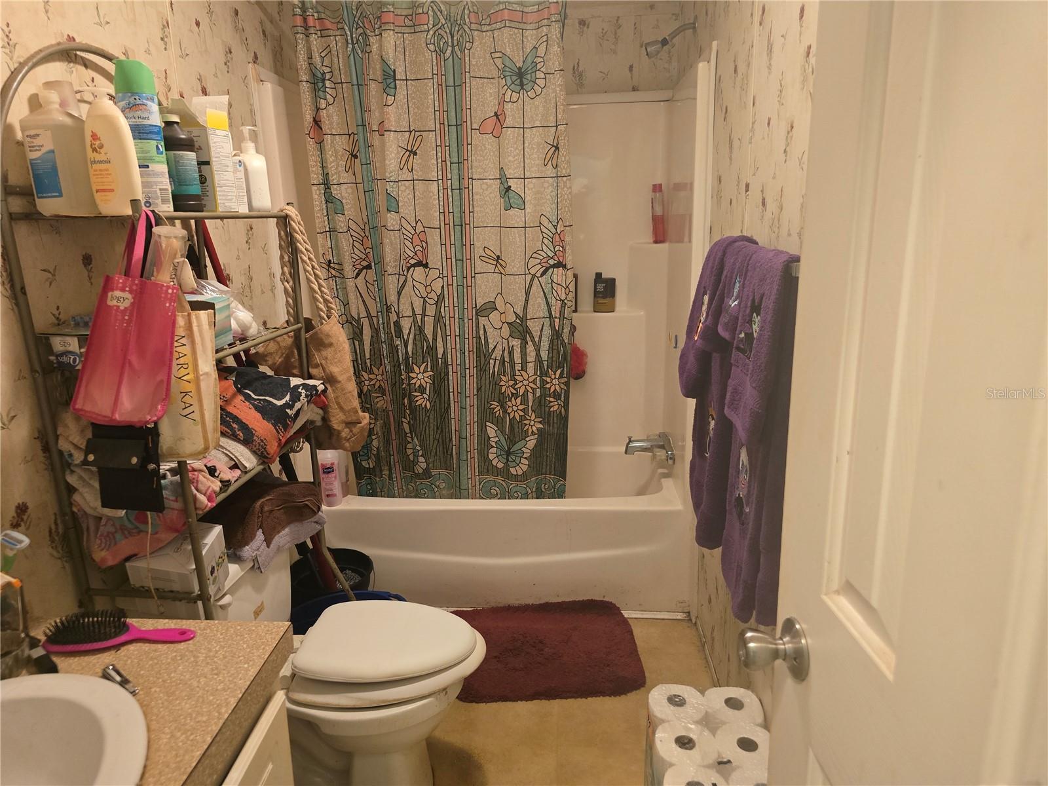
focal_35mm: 23
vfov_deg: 58.9
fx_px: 696
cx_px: 524
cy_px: 393
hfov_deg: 73.9
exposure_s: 1/60
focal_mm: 6.3
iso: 800
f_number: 1.7
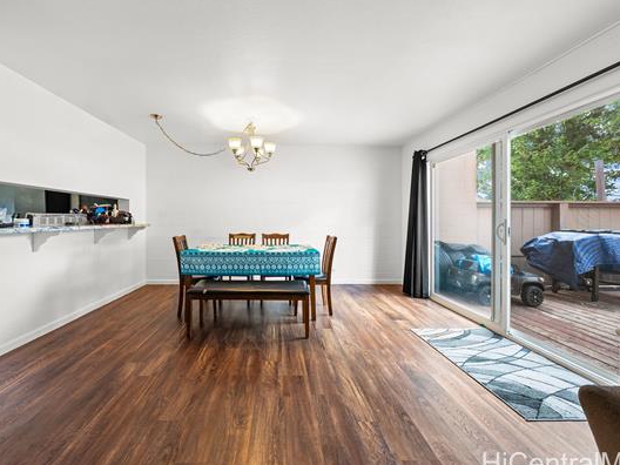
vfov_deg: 85.6
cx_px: 279
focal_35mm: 14
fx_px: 251
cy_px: 224
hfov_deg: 101.7
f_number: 8
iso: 400
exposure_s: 1/1.25
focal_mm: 12
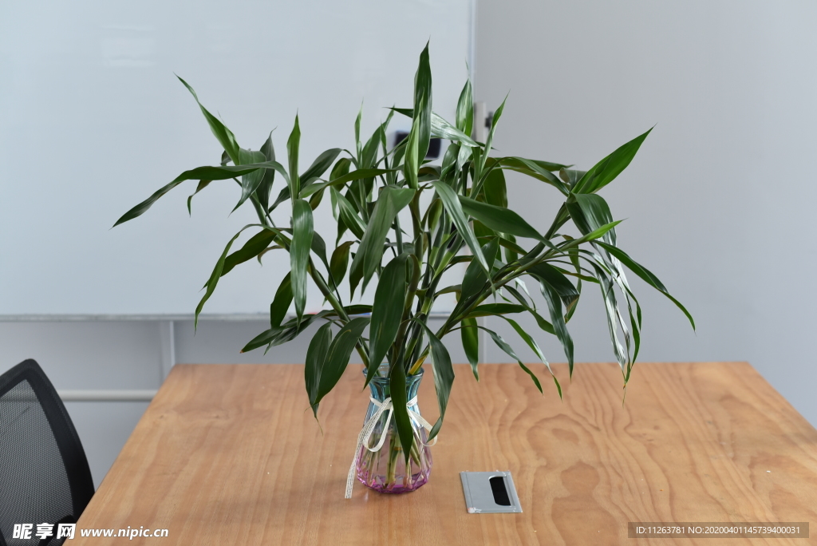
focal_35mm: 50
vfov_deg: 27.0
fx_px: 1135
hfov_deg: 39.6
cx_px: 408
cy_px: 273
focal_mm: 50
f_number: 4
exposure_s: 1/60
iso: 640
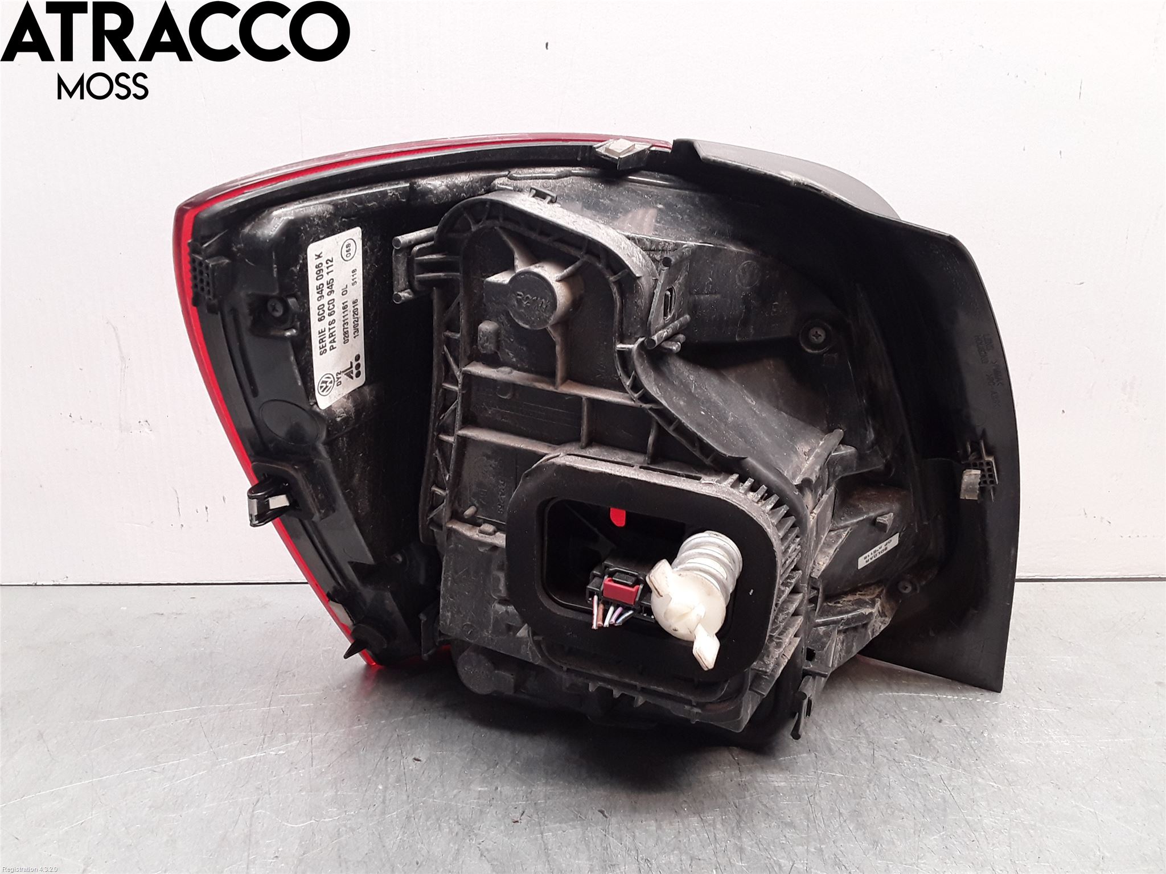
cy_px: 437
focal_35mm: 28
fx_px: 943
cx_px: 583
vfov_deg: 49.7
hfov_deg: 63.4
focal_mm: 2.91
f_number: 1.9
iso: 100
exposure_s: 1/50
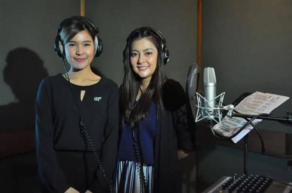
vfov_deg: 36.7
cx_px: 146
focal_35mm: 36
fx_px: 291
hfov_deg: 53.2
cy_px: 96
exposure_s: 1/50
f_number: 4
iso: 3200
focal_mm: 24
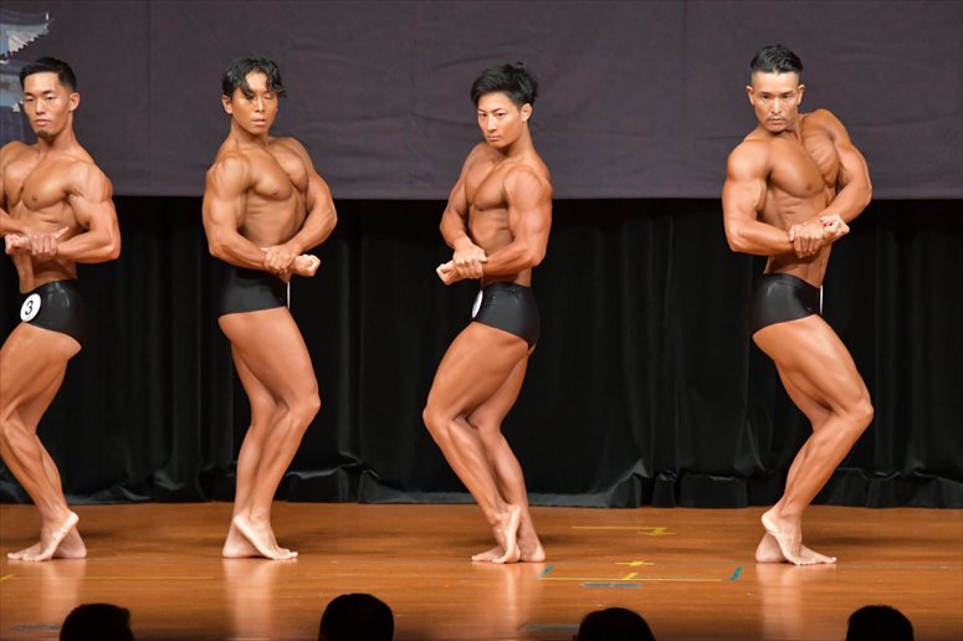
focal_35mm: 270
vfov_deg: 5.1
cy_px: 320
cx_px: 482
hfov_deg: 7.6
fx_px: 7219
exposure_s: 1/400
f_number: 5.6
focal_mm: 180
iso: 6400
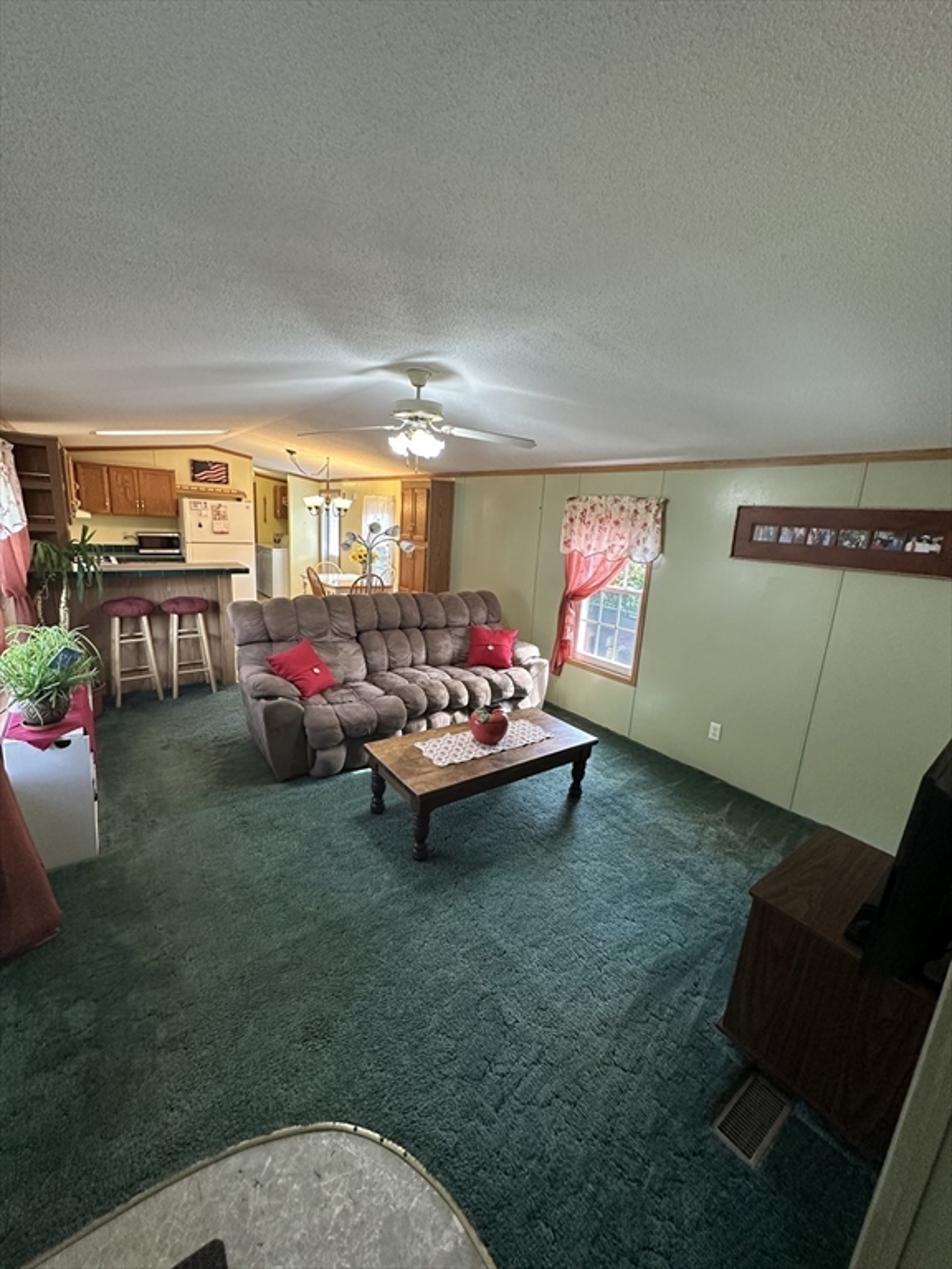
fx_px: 513
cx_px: 476
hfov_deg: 85.7
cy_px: 634
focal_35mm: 14
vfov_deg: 102.1
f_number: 2.2
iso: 250
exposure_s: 1/120
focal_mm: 2.22
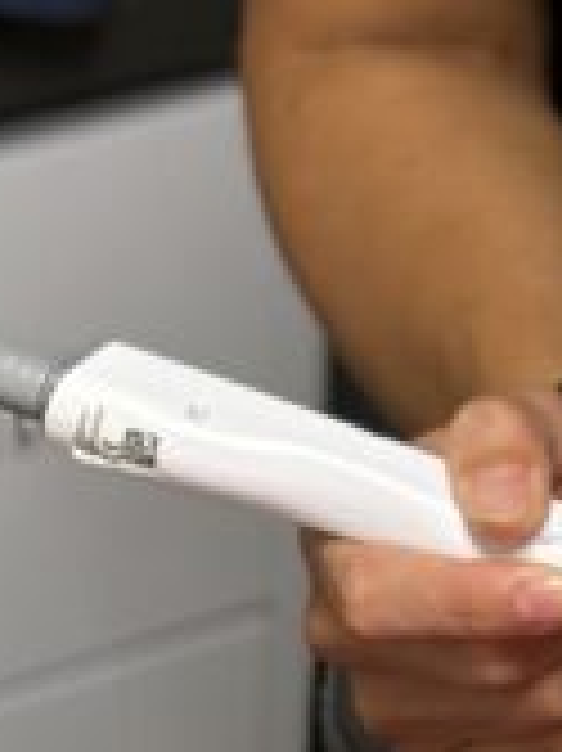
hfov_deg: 5.0
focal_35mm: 295
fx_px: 6394
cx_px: 832
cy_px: -437
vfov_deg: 6.6
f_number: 1.78
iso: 160
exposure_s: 1/60
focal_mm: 6.76
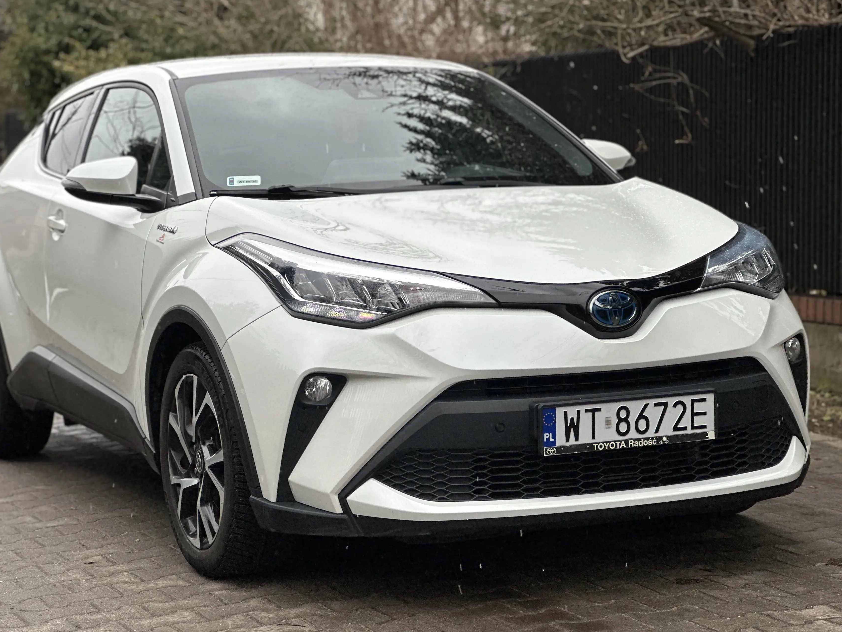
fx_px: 2116
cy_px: 323
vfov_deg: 17.0
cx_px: 383
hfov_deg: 22.5
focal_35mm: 87
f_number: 2.8
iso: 32
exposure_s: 1/91
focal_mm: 9
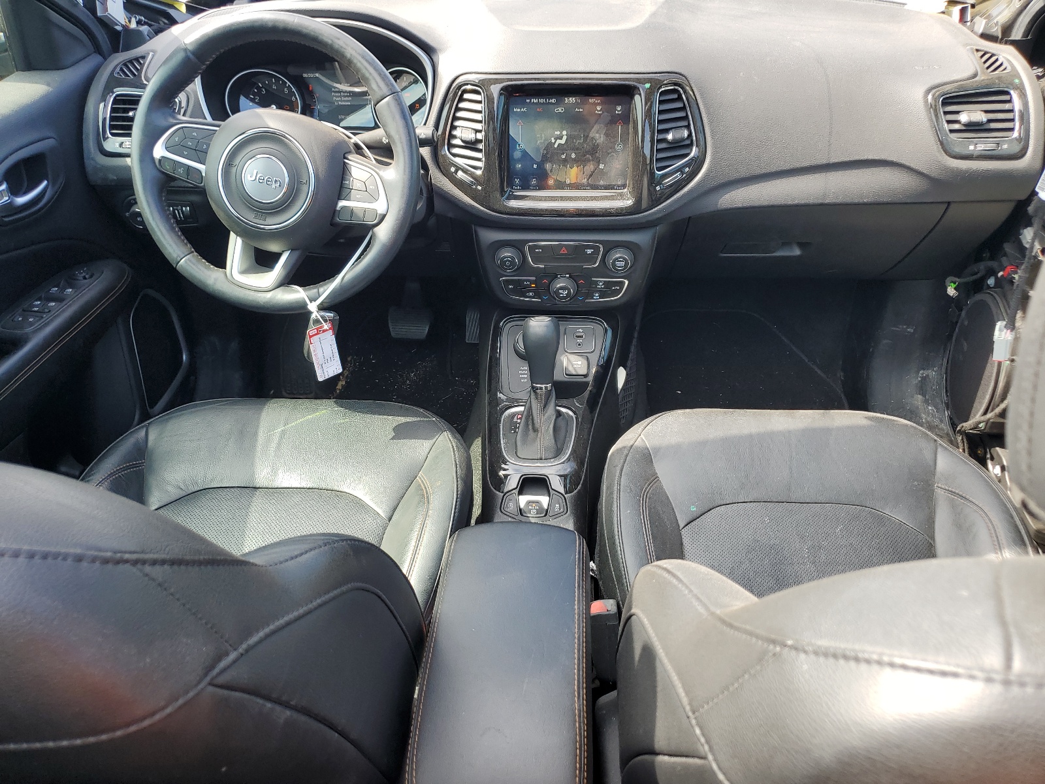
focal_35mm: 26
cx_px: 522
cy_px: 392
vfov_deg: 53.1
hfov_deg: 67.3
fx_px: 785
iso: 50
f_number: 1.5
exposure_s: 1/312
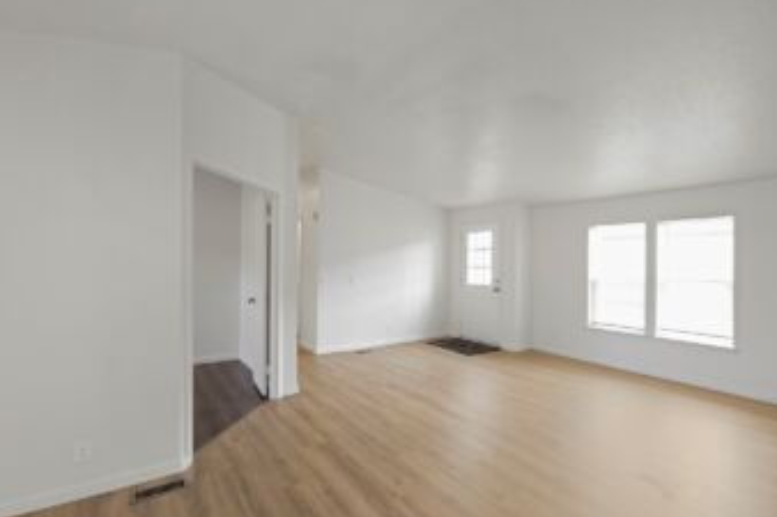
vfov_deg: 73.6
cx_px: 405
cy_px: 278
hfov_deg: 96.7
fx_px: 345
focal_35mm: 16
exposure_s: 1/30
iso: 64
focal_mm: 2.2
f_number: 2.2
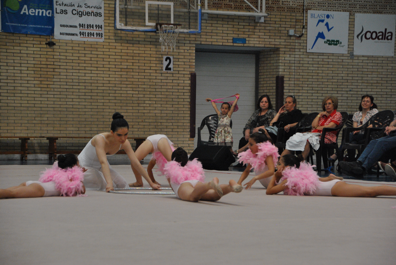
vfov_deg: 12.2
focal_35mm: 112
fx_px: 1239
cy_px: 132
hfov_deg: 18.2
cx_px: 198
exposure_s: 1/250
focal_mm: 75
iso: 800
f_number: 5.3
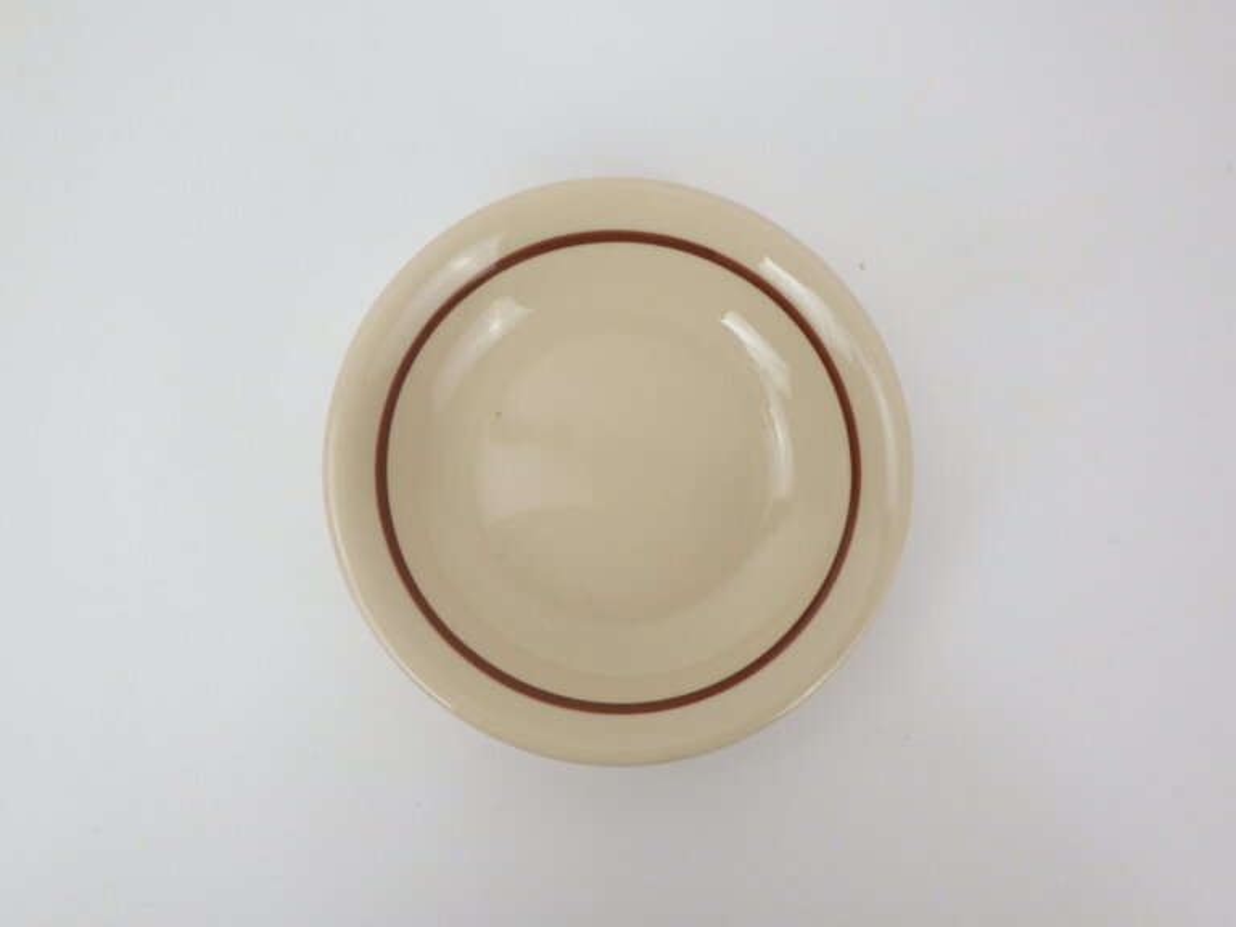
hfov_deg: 54.0
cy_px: 464
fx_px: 1214
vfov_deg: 41.8
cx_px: 618
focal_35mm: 34
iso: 125
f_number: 3.8
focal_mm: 6.1
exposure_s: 1/60
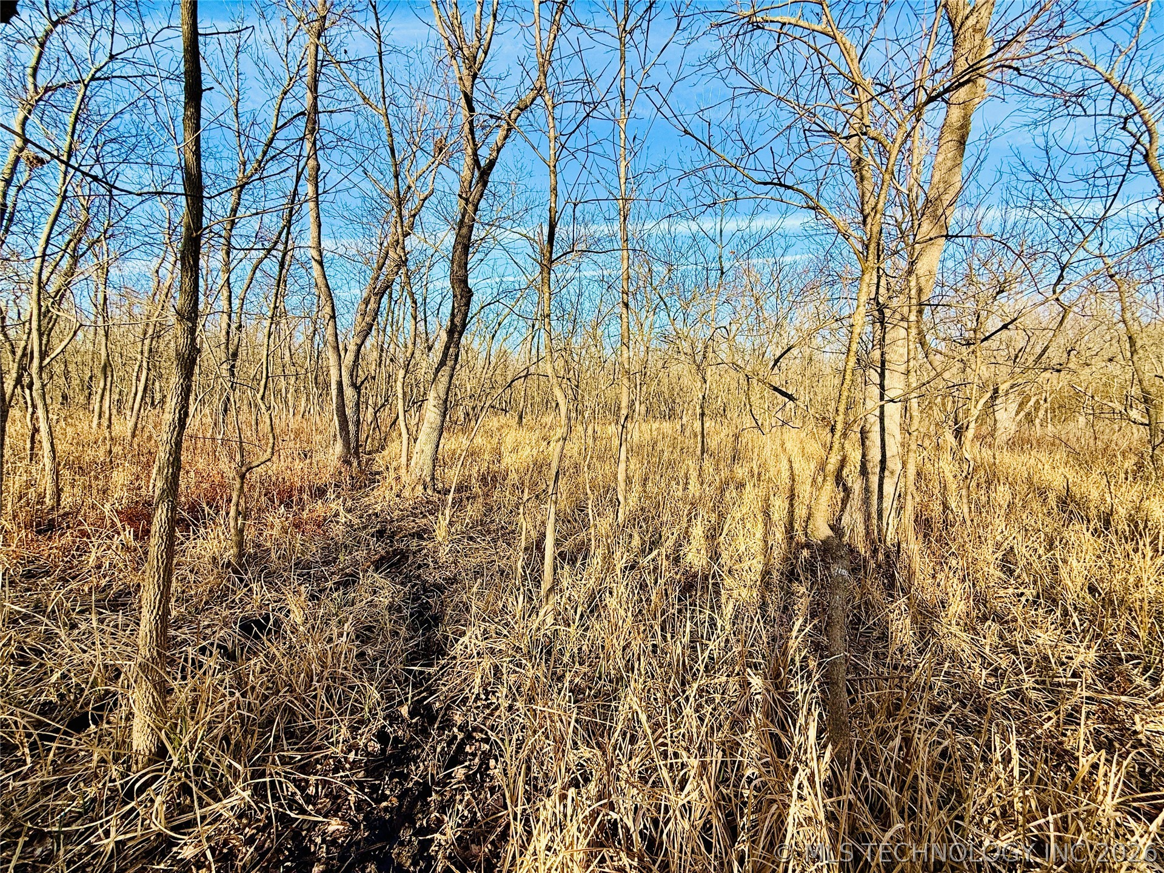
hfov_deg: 102.1
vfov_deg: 85.7
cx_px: 582
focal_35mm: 14
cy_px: 436
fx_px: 471
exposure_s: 1/734
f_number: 2.2
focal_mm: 2.22
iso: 50
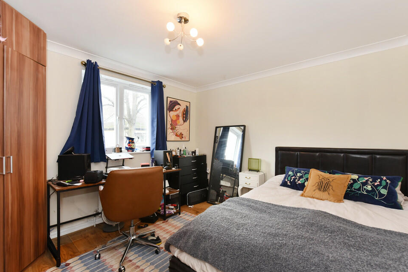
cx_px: 210
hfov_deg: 100.3
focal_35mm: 15
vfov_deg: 77.3
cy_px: 145
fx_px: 170
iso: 400
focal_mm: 14
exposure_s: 1/15
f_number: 8
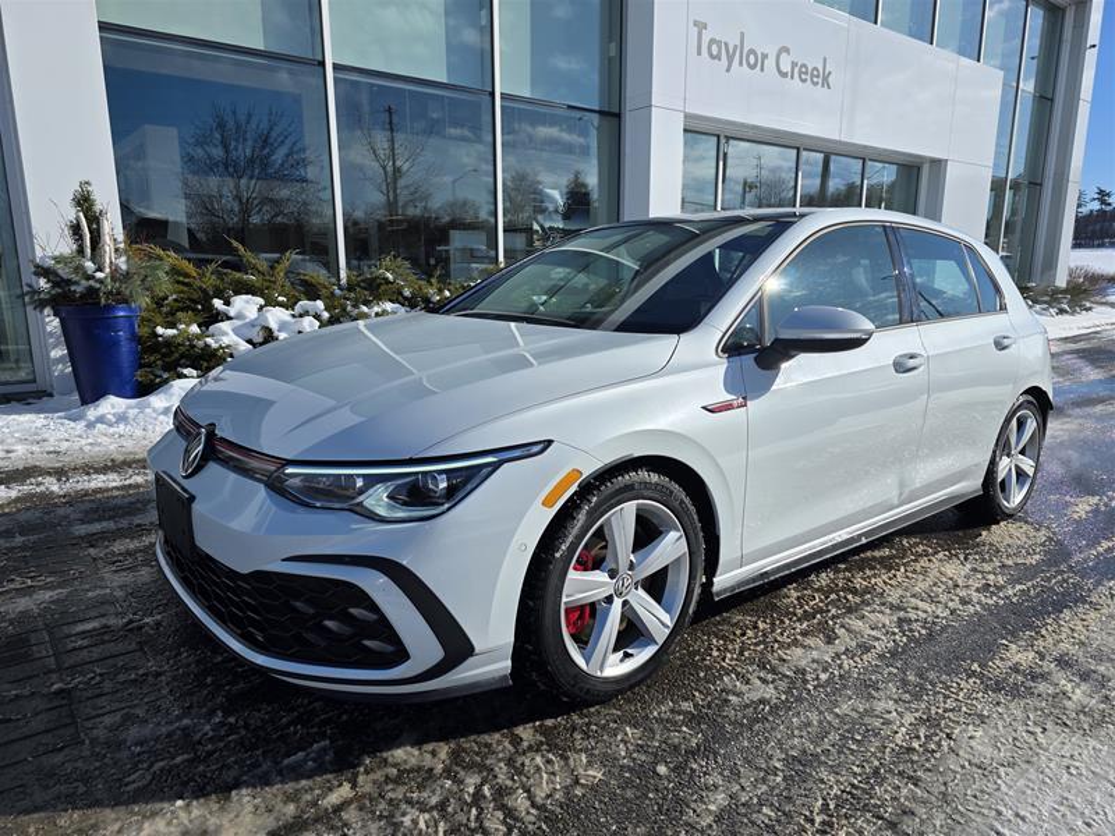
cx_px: 558
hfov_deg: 73.9
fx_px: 741
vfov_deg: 58.9
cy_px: 418
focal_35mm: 23
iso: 64
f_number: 1.7
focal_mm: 6.3
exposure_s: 1/7944
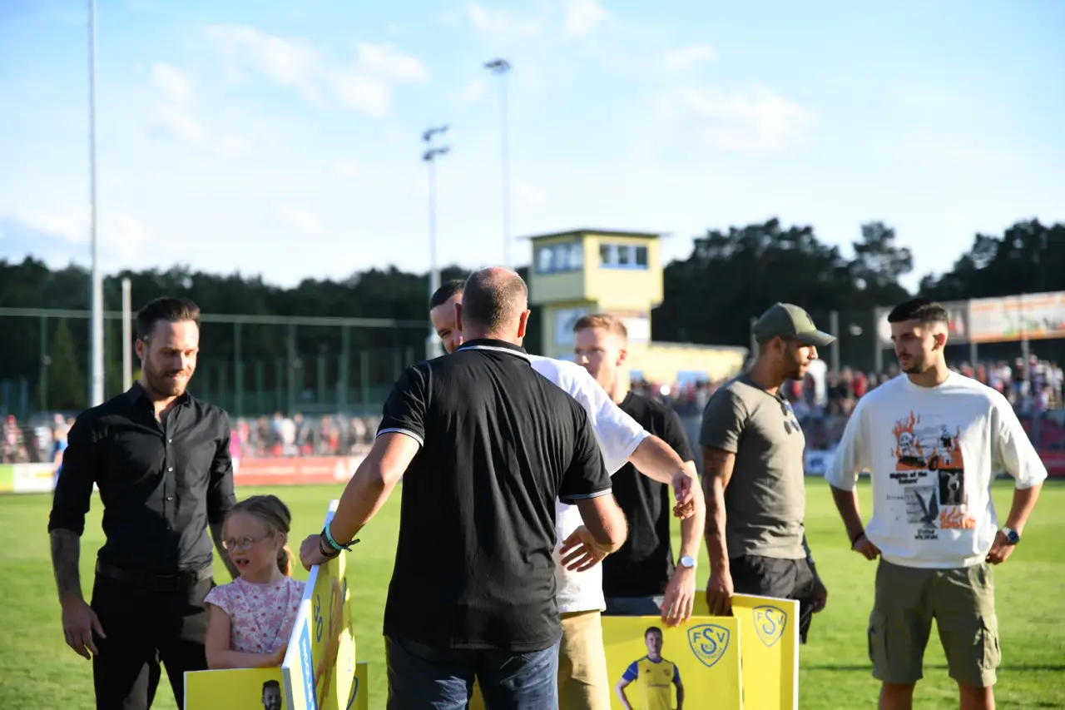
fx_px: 2070
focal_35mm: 70
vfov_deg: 19.5
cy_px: 355
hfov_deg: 28.8
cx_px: 532
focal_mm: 70
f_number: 2.8
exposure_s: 1/1250
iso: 250
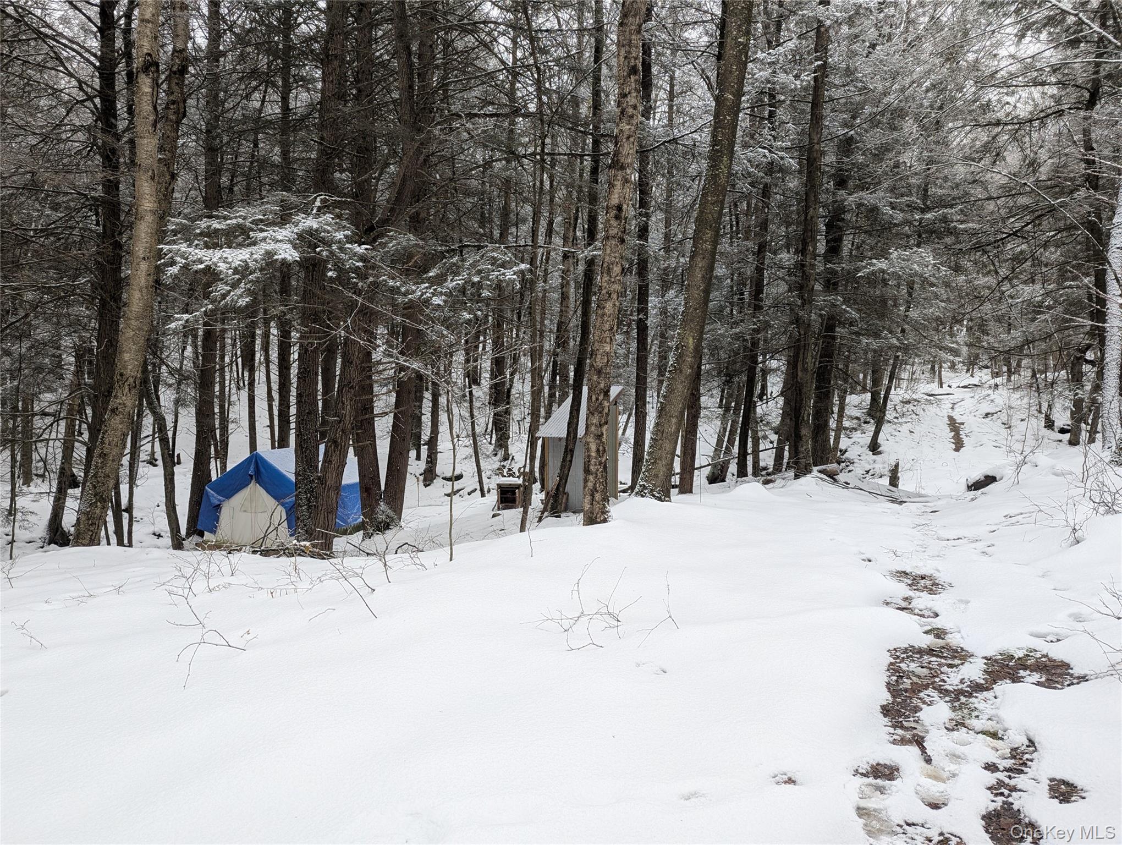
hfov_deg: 71.5
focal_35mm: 24
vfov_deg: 56.9
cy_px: 422
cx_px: 561
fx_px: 779
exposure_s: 1/158
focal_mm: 6.81
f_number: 1.85
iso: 63
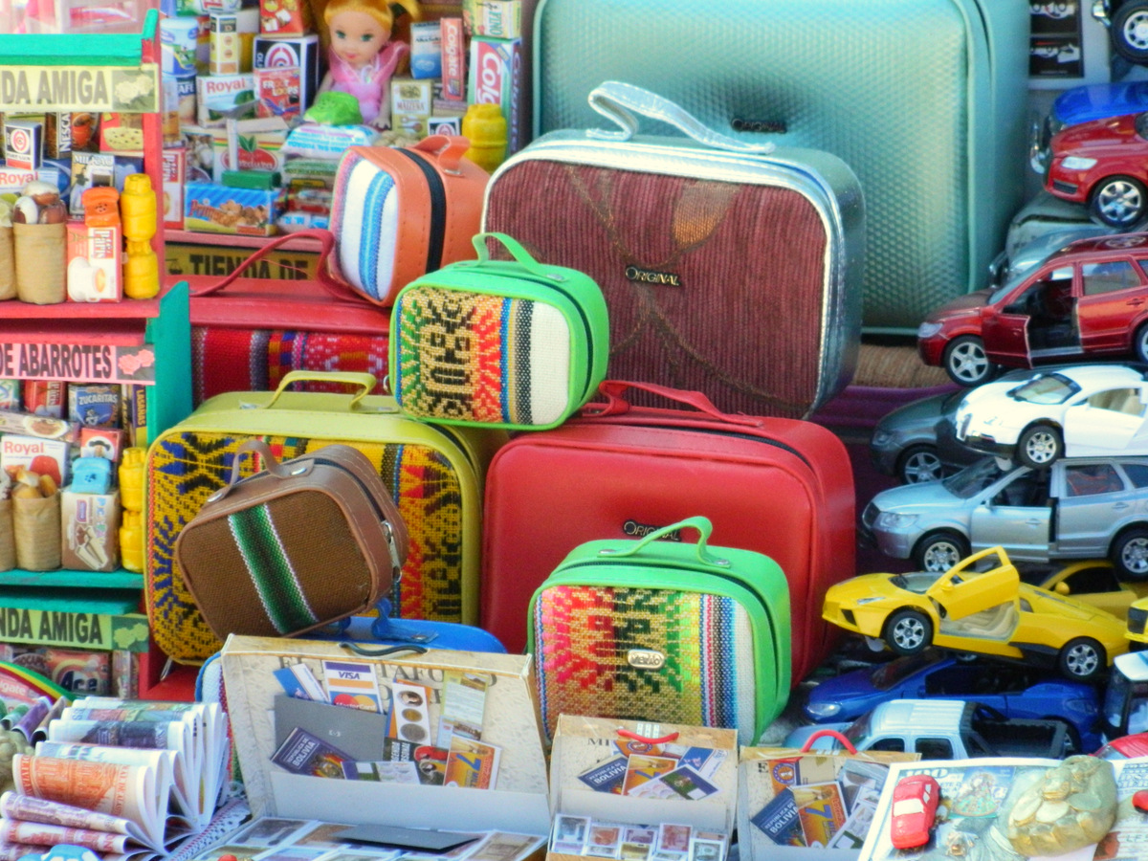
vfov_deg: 2.8
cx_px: 574
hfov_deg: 3.8
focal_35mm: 525
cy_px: 430
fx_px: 17411
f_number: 5.8
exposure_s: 1/250
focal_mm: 94.5
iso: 400
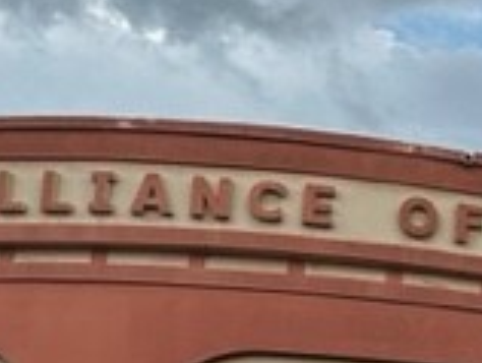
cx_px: 937
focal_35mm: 97
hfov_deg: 16.1
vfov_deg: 14.2
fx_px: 1353
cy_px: 564
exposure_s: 1/2525
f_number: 1.78
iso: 80
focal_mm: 6.86
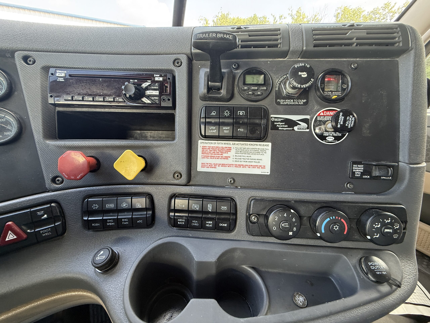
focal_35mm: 14
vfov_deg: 85.7
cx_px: 215
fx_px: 174
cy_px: 162
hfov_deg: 102.1
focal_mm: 2.22
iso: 160
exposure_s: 1/99
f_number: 2.2
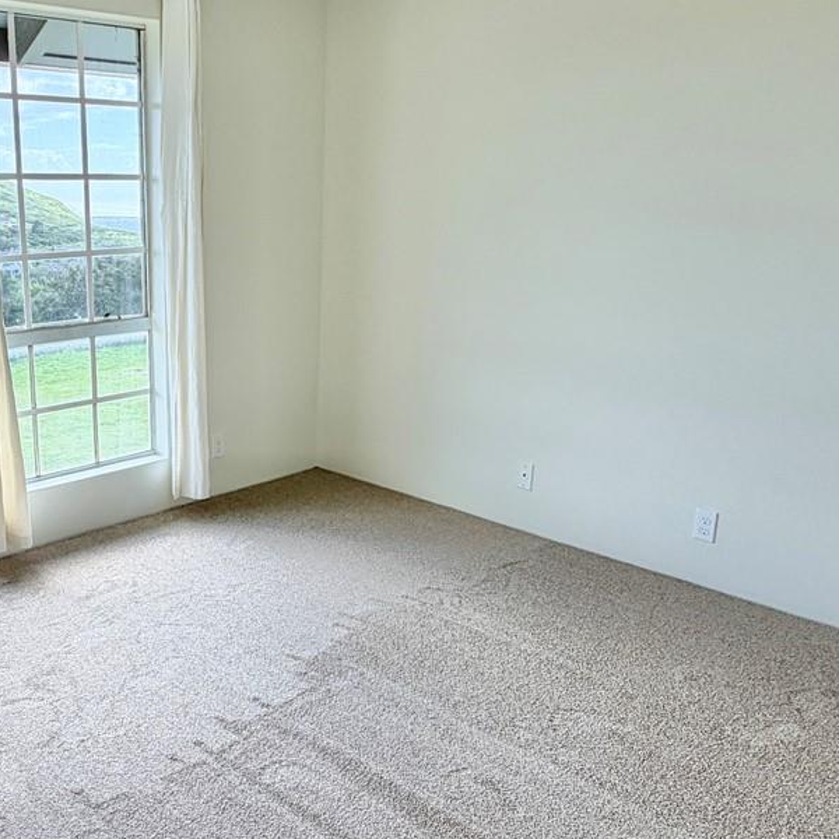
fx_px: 905
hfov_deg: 48.0
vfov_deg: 49.7
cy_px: 414
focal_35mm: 33
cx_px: 215
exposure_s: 1/146
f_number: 2.2
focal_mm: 2.22
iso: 50
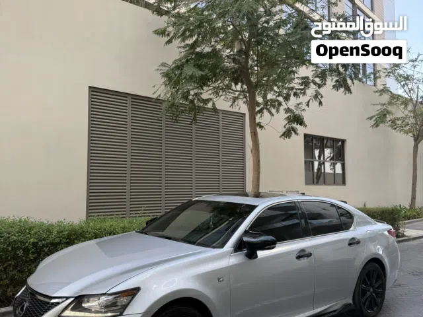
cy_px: 158
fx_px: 293
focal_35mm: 24
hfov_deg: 71.6
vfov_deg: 56.8
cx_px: 212
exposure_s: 1/370
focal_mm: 6.76
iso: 80
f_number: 1.78
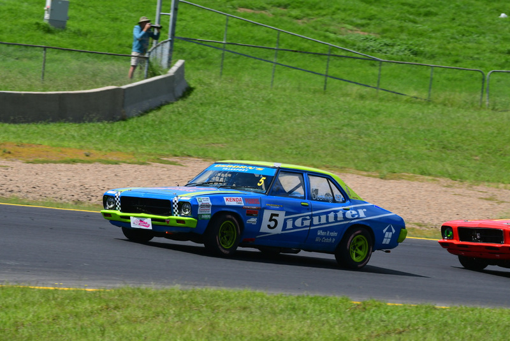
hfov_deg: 5.5
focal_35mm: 375
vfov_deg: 3.7
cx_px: 255
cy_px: 170
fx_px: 5314
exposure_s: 1/500
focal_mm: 250
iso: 400
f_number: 13
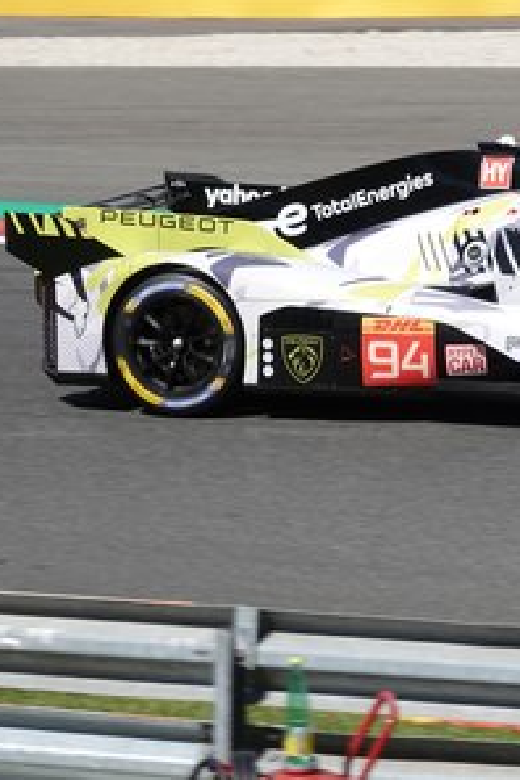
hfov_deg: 5.1
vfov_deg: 7.7
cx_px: 531
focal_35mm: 268
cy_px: 391
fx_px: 5806
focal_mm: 64.84
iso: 100
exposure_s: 1/800
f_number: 4.5
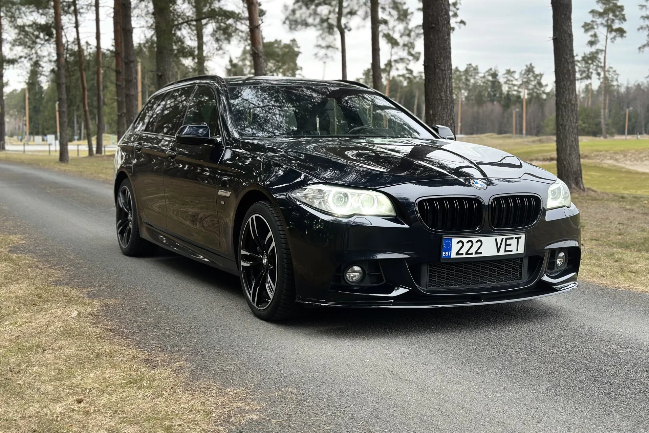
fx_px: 901
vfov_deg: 27.0
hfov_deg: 39.6
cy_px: 208
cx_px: 325
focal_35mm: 50
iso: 80
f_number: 1.78
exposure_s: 1/204
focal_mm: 6.86
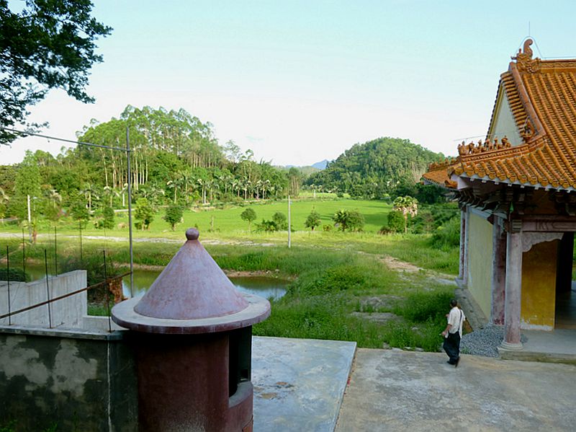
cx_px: 288
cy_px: 216
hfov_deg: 61.7
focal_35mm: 29
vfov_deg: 48.2
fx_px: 482
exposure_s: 1/100
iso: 80
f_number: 3.5
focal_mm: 5.2
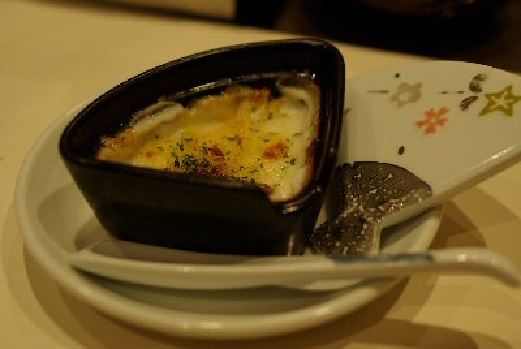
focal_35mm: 52
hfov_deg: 37.8
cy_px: 174
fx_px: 761
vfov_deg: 25.8
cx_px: 260
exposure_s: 1/20
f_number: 2.8
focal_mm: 35
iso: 400
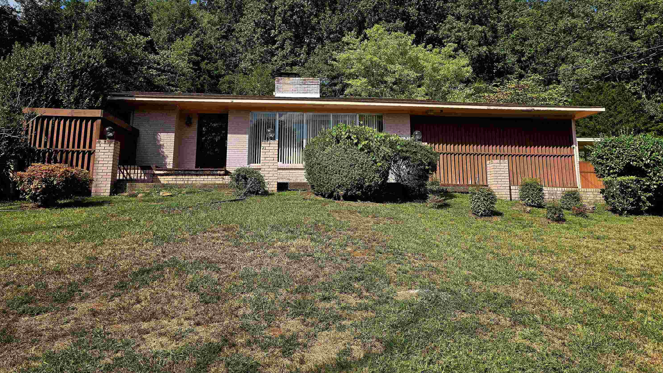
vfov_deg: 43.7
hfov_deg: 71.9
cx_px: 336
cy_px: 120
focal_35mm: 26
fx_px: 457
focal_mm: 6.3
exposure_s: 1/667
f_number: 1.7
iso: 12
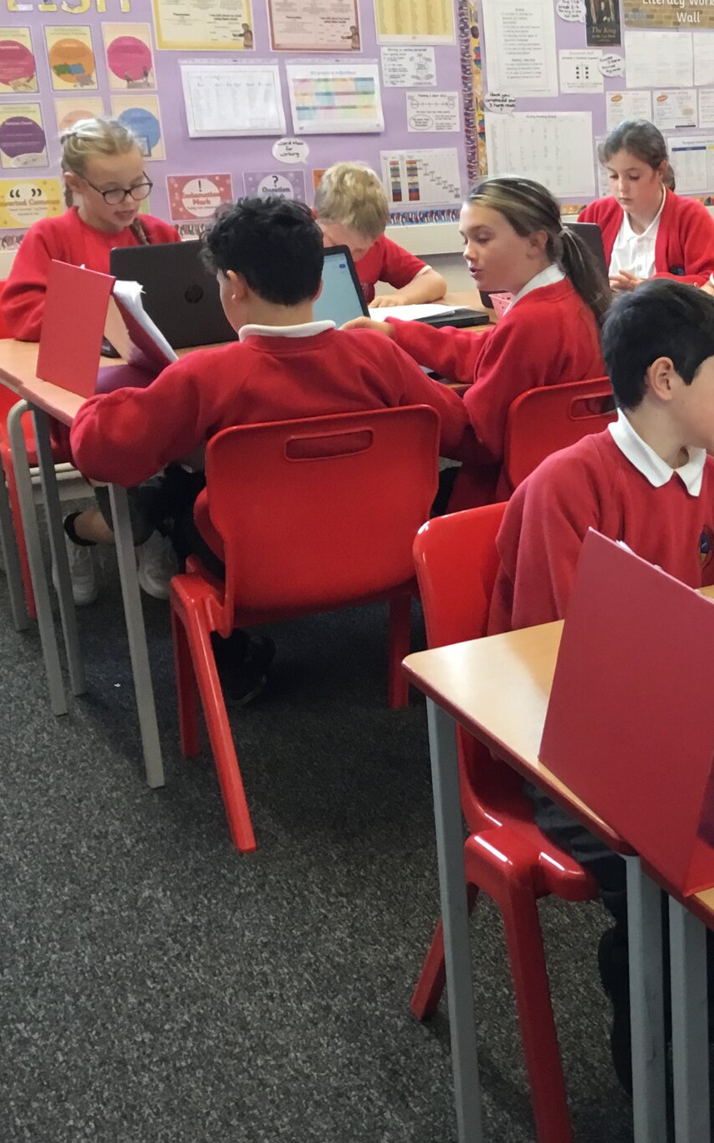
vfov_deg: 41.0
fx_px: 1526
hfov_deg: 24.1
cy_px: 535
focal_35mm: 49
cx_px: 840
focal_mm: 3.3
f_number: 2.4
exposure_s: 1/33
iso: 100
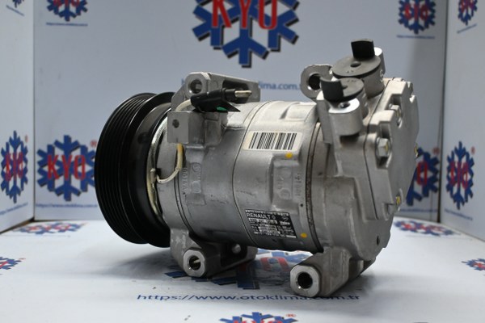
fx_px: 505
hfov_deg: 51.3
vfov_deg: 35.5
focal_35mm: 38
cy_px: 162
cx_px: 242
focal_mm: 25
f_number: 4.2
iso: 1250
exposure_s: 1/125
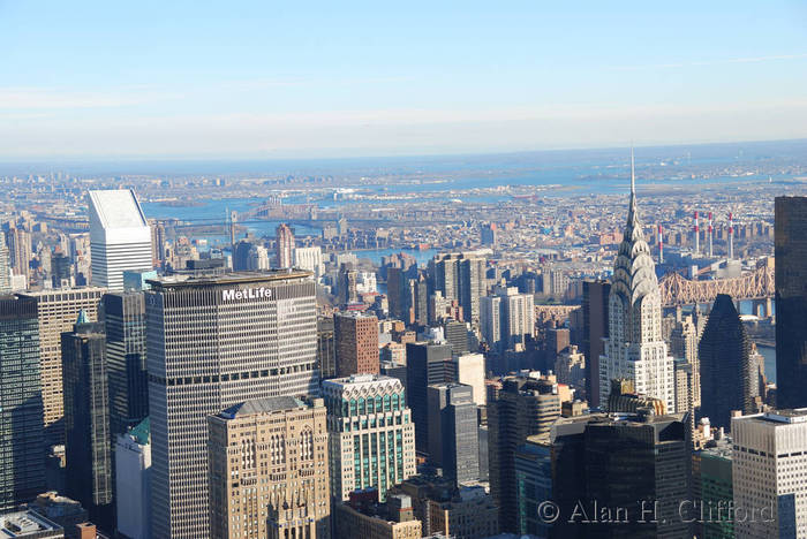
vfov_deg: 19.8
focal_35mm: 69
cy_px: 270
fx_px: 1548
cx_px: 404
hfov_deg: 29.2
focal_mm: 46
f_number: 7.1
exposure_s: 1/200
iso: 100
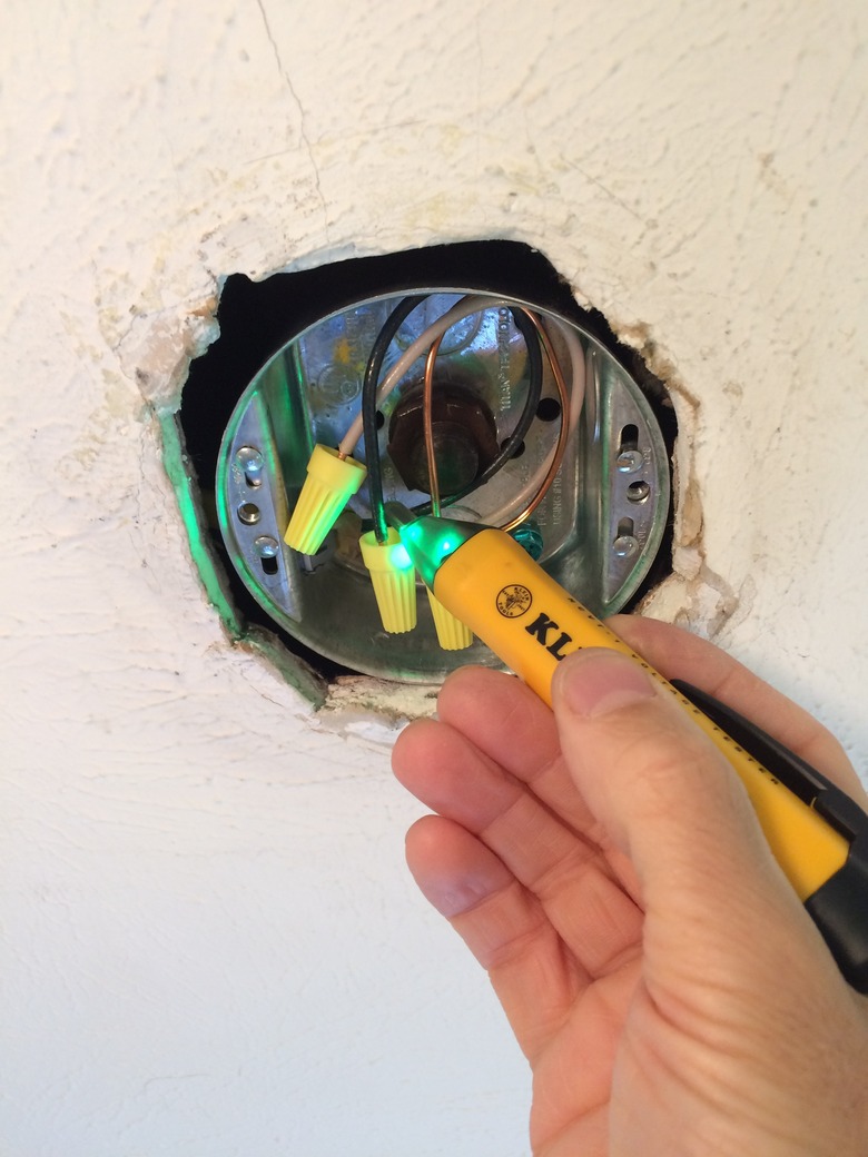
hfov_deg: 48.2
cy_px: 578
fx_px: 970
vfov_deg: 61.7
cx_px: 434
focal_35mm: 29
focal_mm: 4.15
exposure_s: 1/30
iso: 80
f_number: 2.2
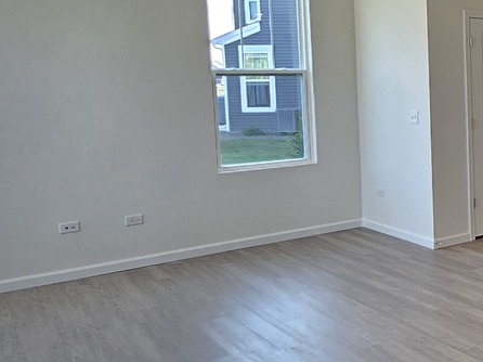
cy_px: 142
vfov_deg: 34.2
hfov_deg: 35.7
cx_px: 571
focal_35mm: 42
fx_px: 586
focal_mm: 2.2
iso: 100
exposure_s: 1/60
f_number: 2.2
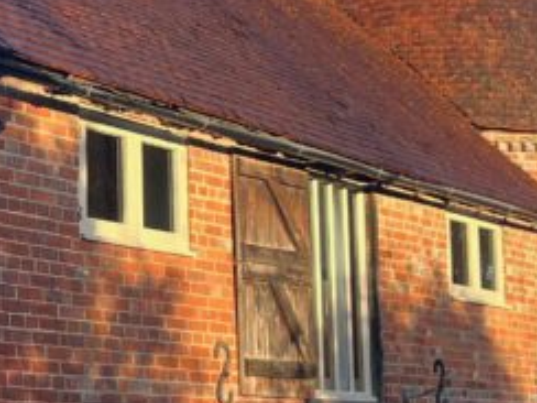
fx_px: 1691
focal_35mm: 109
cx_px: 13
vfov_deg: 13.6
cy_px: 170
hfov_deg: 17.7
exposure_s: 1/1046
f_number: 1.6
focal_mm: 5.1
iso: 50
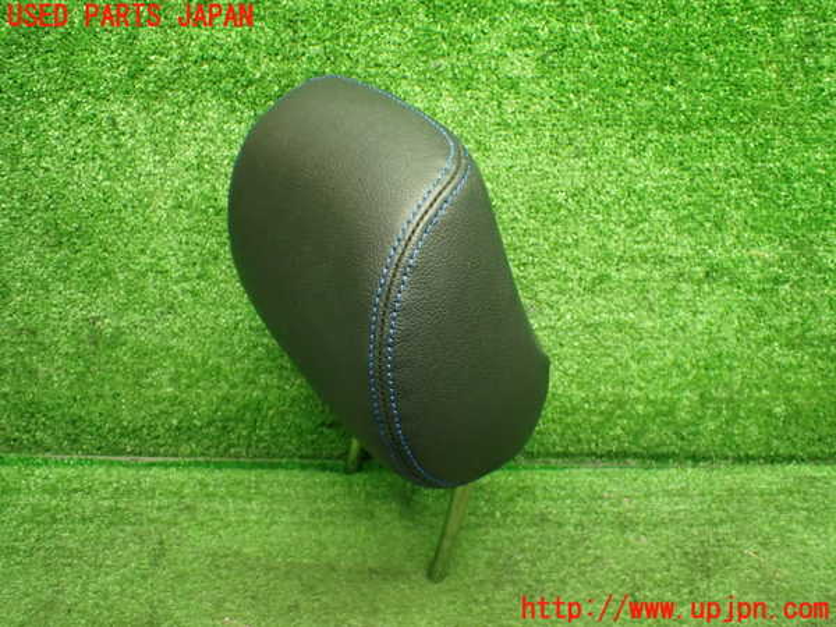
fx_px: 725
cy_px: 314
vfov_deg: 46.8
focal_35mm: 30
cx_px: 418
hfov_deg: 60.0
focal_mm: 5.4
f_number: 2.3
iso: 800
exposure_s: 1/80
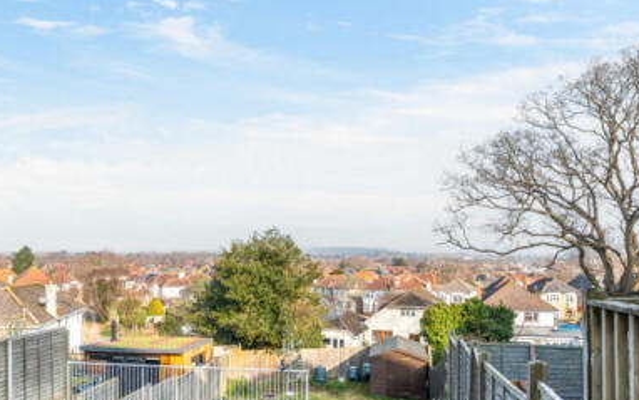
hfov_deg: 66.1
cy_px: 242
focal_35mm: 28
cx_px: 271
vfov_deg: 44.3
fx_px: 488
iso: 100
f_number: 8
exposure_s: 1/160
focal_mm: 16
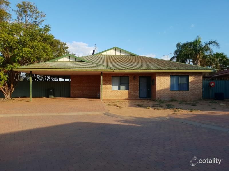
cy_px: 86
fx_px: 172
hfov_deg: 67.3
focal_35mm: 26
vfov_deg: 53.1
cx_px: 114
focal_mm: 4.3
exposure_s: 1/631
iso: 50
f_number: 2.4
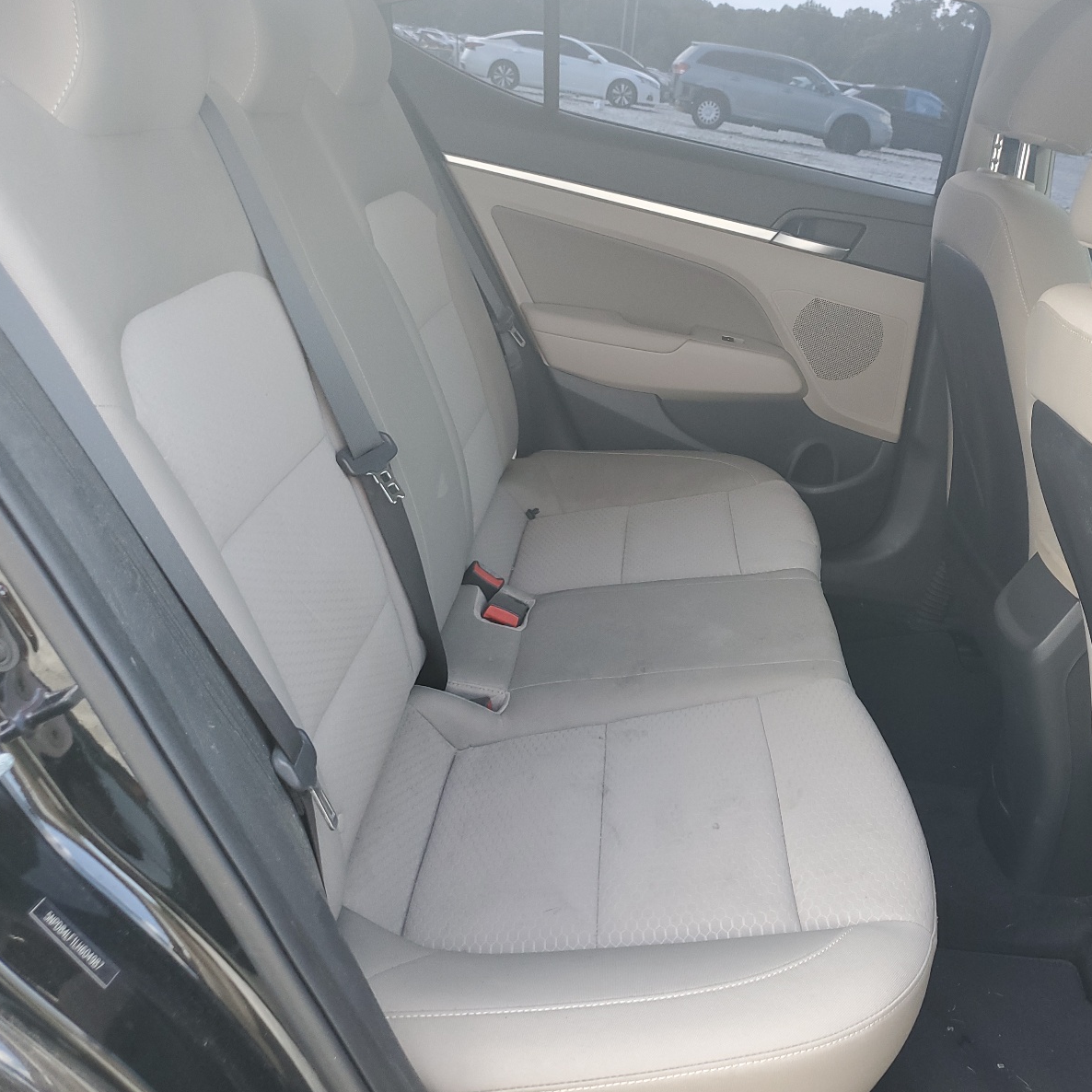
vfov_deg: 52.5
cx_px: 673
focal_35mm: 31
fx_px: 1106
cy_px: 546
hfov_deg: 52.1
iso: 64
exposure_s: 1/120
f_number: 1.5
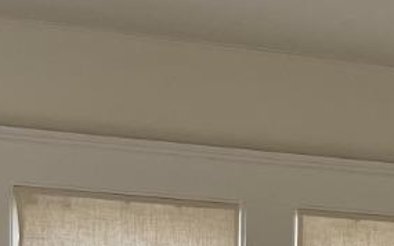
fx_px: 1557
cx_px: 310
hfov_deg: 14.4
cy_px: 654
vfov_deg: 8.1
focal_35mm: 145
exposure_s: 1/121
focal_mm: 5.1
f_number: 1.6
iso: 100
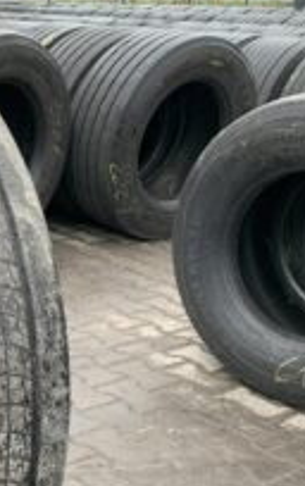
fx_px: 769
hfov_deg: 20.0
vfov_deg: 34.4
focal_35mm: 58
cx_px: -122
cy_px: 356
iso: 100
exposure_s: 1/98
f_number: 1.8
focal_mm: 4.25
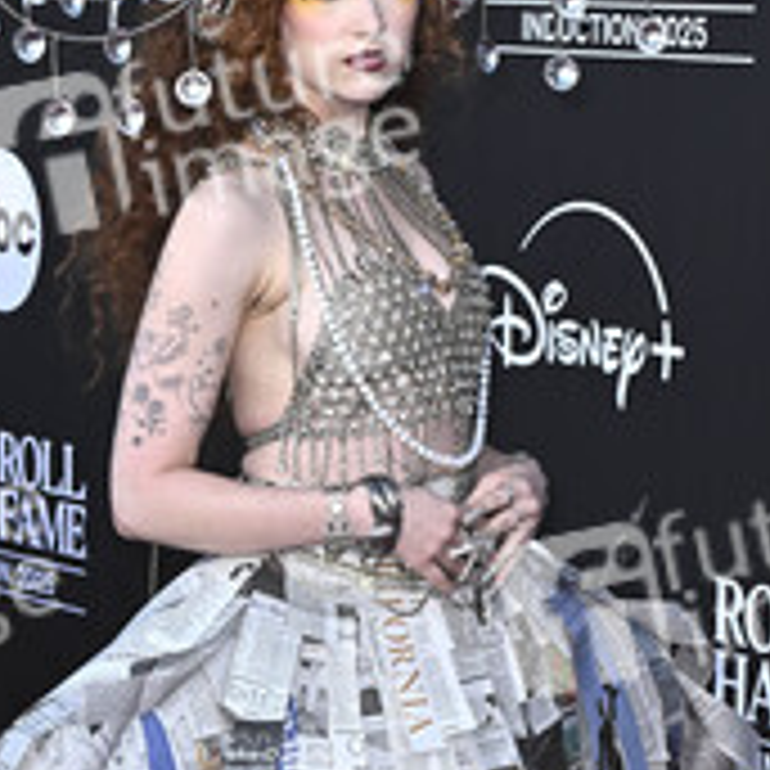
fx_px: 2894
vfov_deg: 15.2
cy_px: 365
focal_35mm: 115
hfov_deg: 15.1
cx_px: 320
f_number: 6.3
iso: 640
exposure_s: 1/320
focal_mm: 58
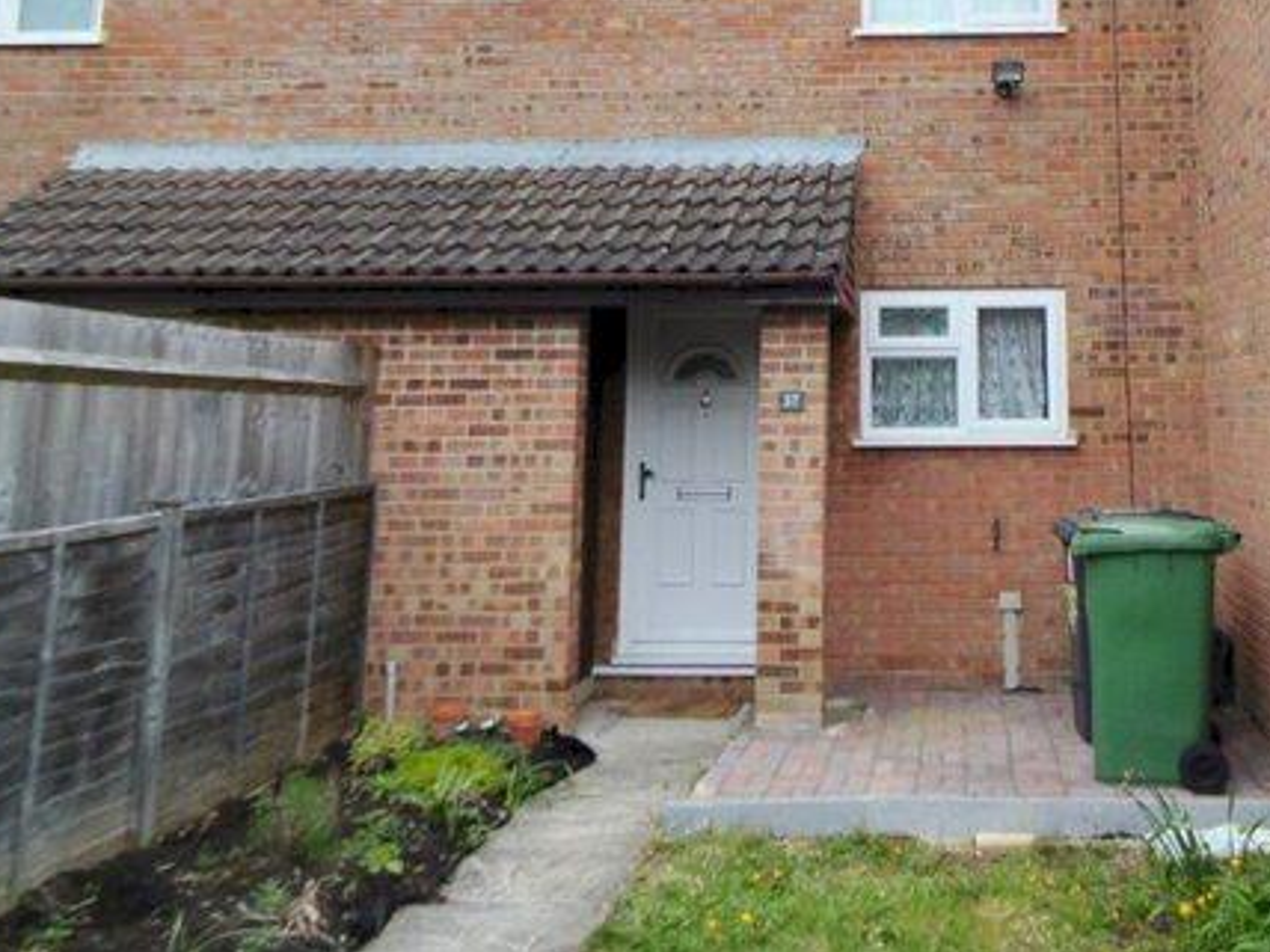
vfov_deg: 38.1
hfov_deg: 49.9
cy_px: 182
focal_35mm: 36
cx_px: 905
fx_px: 1321
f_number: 3
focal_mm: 4
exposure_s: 1/500
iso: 100
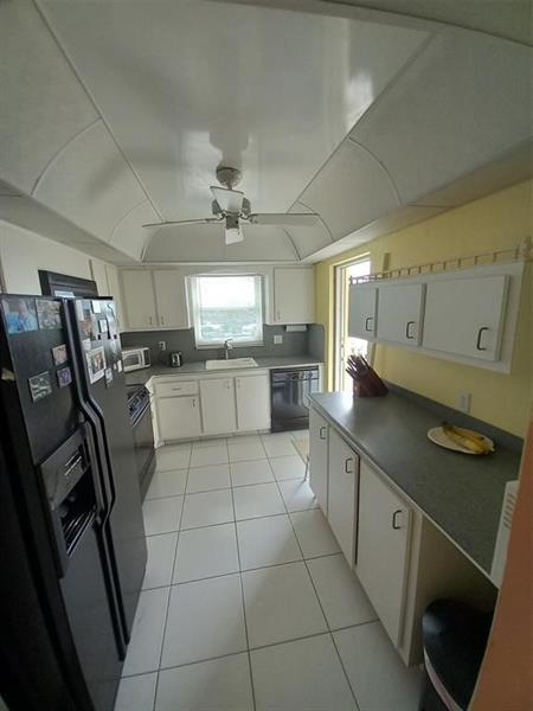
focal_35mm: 13
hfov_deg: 89.9
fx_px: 267
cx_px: 266
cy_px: 356
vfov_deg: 106.2
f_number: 2.2
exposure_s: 1/60
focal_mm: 1.13
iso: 64
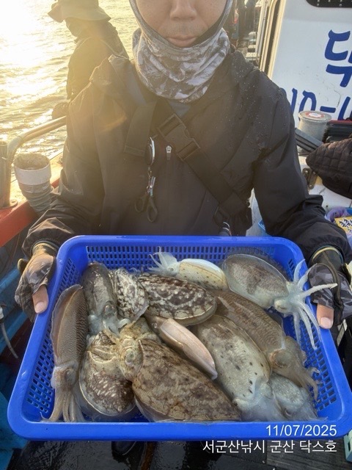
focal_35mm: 25
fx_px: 339
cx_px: 176
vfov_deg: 69.4
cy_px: 235
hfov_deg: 54.9
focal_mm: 2.22
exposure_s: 1/147
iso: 40
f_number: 2.2
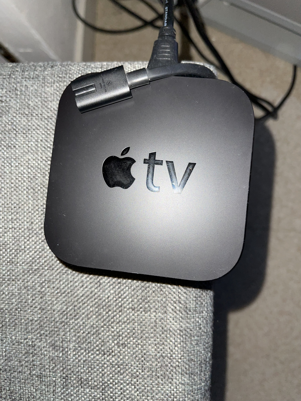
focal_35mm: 26
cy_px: 200
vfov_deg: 67.3
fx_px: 301
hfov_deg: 53.1
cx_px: 150
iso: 32
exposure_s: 1/4
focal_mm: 5.1
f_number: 1.6
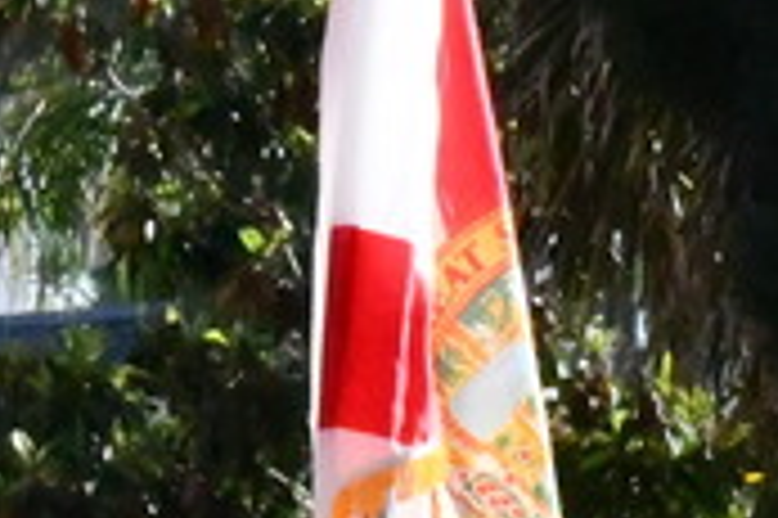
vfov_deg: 1.7
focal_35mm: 818
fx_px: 17661
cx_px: 252
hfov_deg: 2.5
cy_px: 1421
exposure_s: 1/3200
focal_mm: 92
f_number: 22
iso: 20000
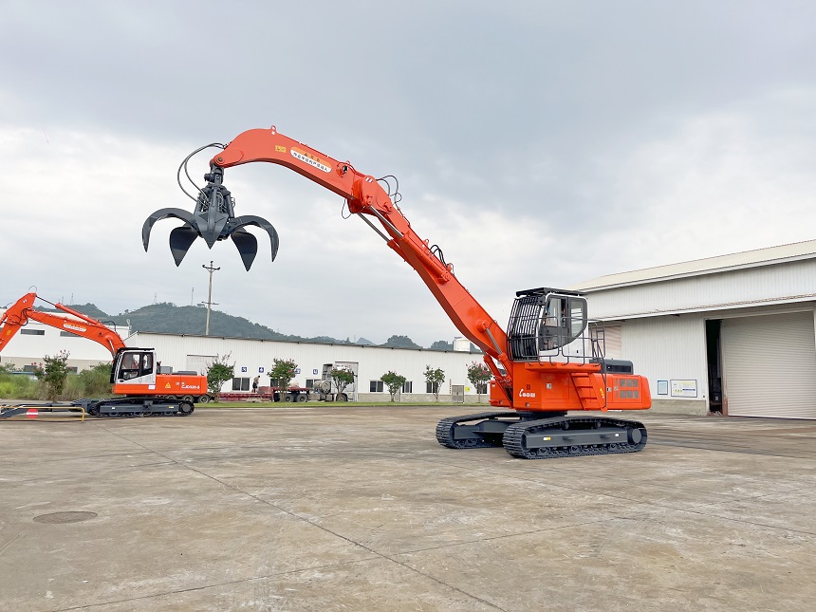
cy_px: 306
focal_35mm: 26
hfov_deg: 67.3
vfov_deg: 53.1
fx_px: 613
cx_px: 408
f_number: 1.6
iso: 50
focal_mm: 5.1
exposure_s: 1/696
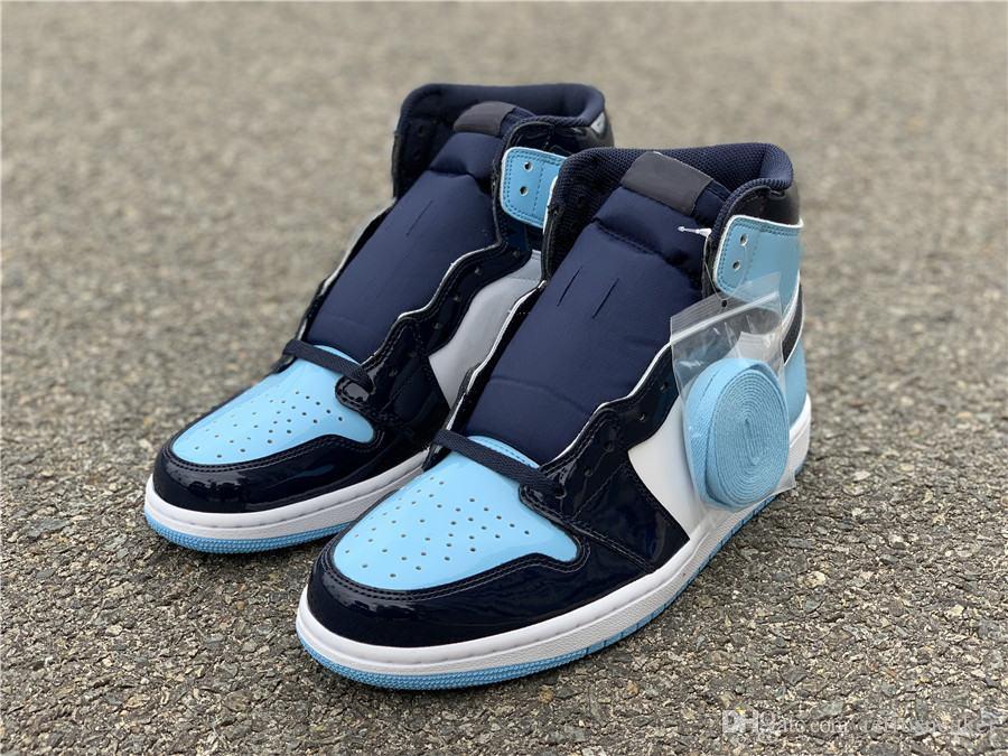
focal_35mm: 52
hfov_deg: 36.8
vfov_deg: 28.0
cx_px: 504
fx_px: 1514
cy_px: 378
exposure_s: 1/122
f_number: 2.4
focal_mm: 6
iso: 25
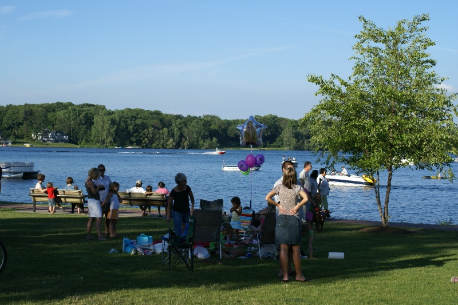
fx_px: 859
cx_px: 229
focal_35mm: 68
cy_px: 152
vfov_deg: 20.2
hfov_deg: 29.9
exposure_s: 1/200
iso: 100
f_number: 9
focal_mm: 45
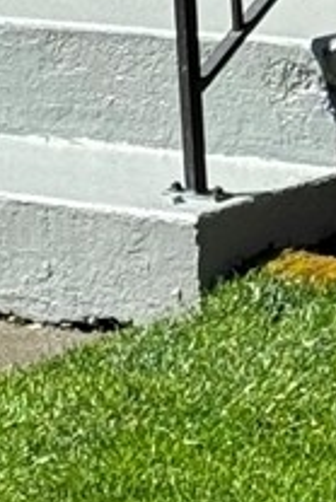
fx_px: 5367
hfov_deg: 3.6
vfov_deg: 5.2
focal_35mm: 384
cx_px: -44
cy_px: -565
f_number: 1.78
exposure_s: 1/2513
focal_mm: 6.76
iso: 64
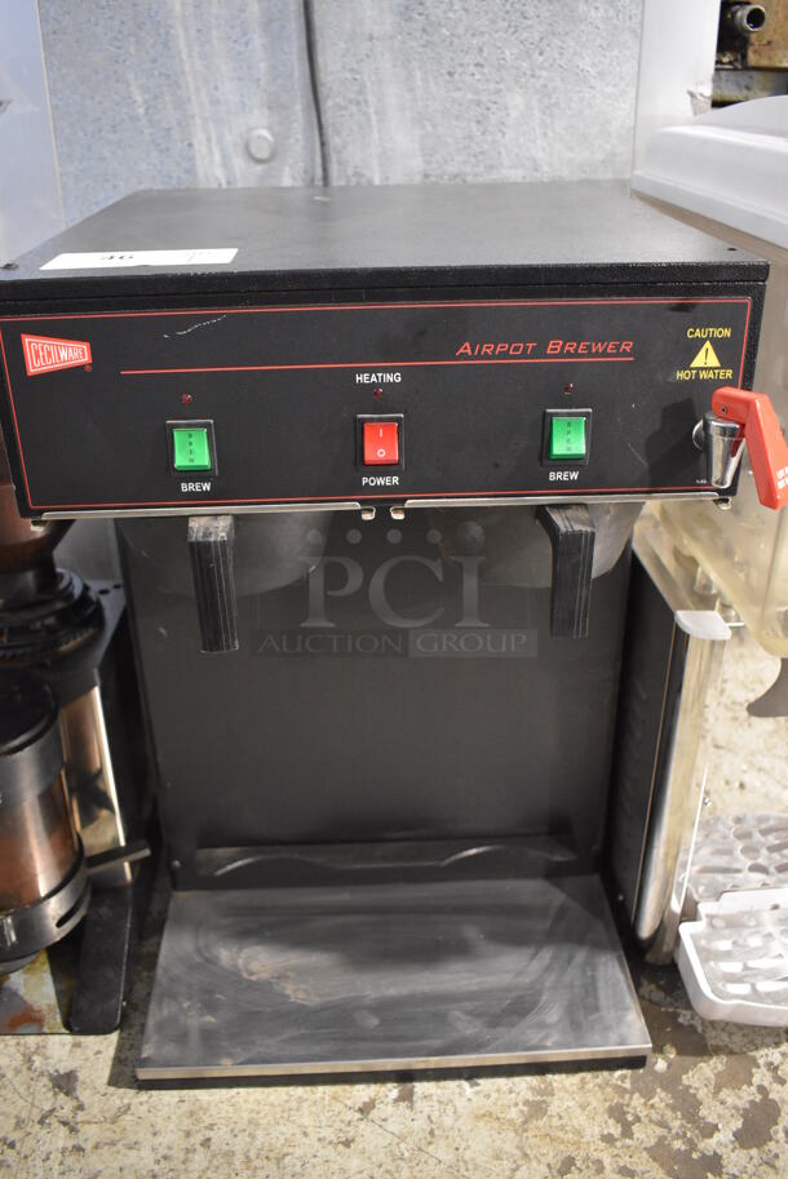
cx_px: 394
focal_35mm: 30
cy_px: 590
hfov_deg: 43.7
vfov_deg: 61.9
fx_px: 983
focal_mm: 20
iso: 3200
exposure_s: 1/15
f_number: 3.8
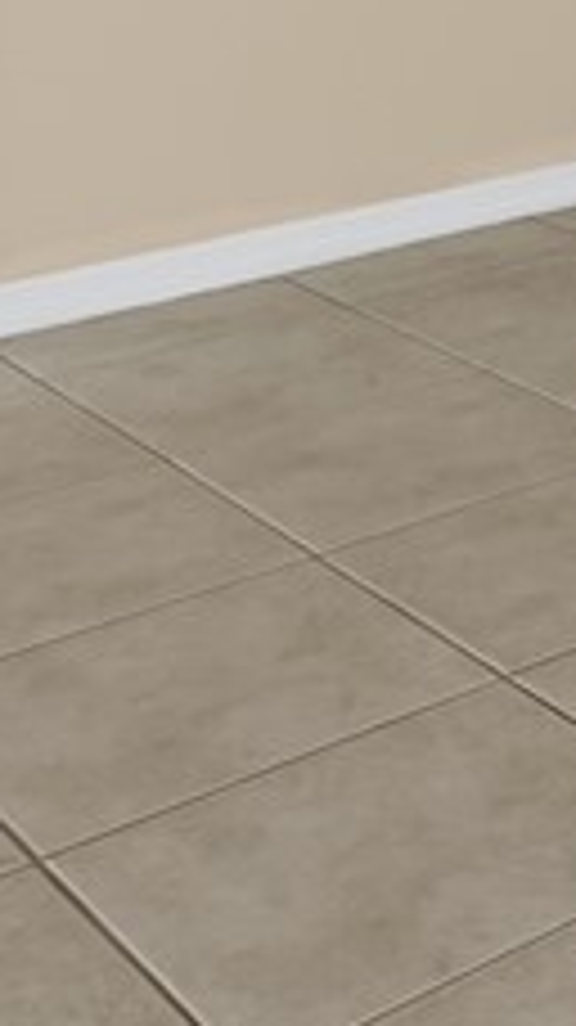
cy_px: -410
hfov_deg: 12.2
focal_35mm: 80
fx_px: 2175
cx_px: 1359
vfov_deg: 22.8
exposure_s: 1/40
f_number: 8
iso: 400
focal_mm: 16
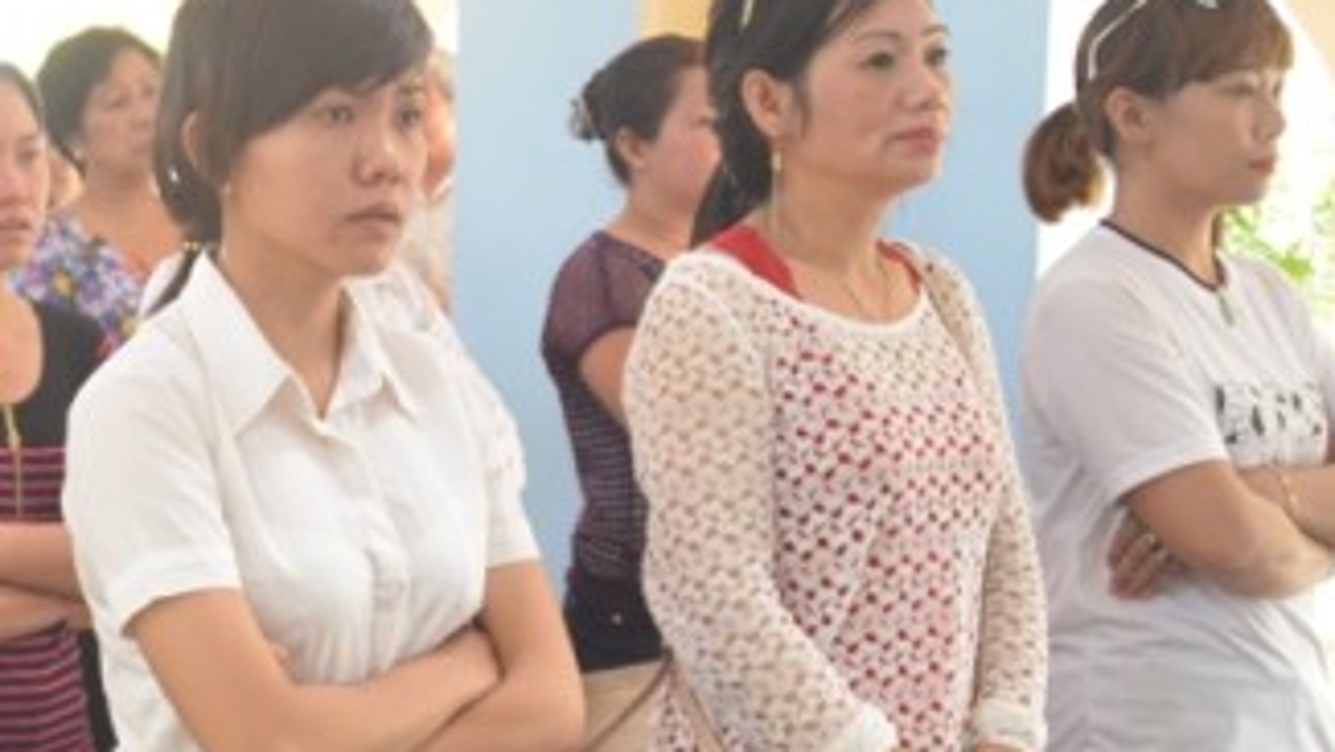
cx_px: -66
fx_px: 3010
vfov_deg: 14.2
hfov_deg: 23.7
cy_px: 544
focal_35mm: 85
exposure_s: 1/60
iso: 1600
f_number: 4
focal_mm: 22
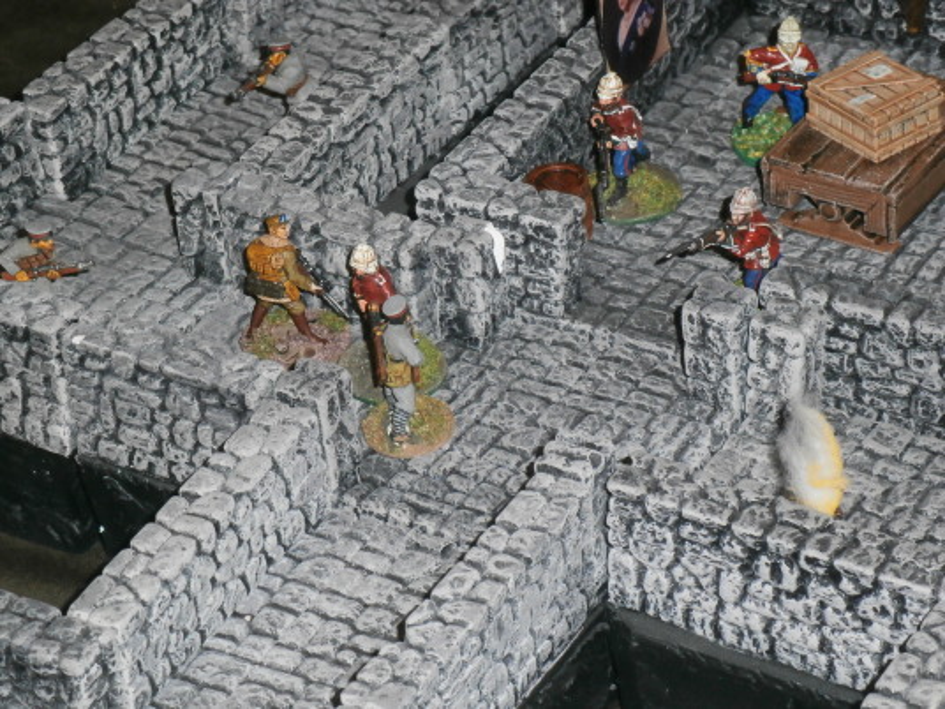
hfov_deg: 15.2
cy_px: 354
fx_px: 3549
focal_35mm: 130
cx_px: 472
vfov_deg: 11.4
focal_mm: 23.5
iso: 200
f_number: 6.5
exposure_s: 1/125
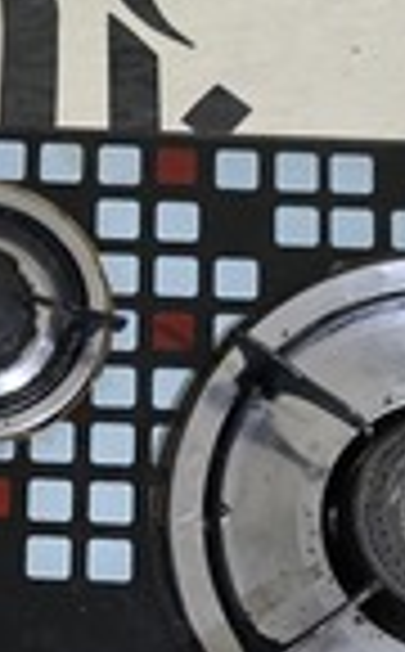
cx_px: -70
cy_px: 591
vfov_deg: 26.0
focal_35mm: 77
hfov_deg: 16.2
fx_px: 1367
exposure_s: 1/60
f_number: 1.7
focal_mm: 6.3
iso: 1250
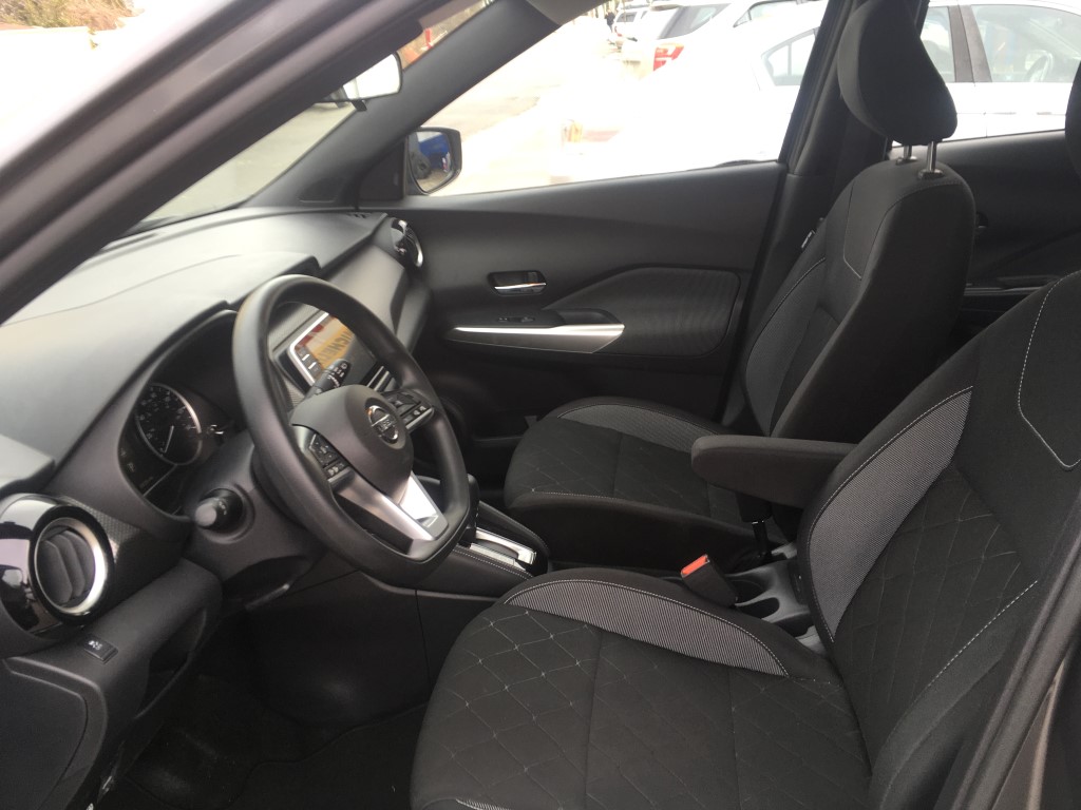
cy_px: 405
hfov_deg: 61.7
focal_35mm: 29
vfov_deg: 48.2
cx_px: 540
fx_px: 906
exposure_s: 1/60
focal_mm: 4.15
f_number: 2.2
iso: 25
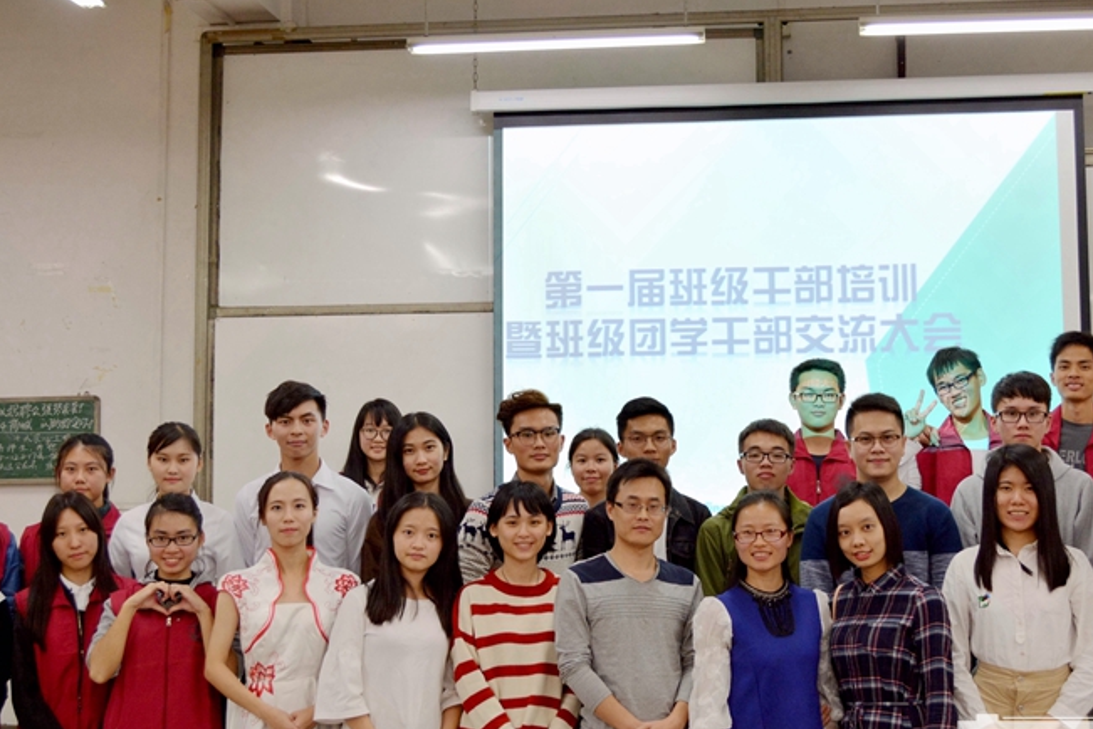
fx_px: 1427
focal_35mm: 47
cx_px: 566
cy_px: 362
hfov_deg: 41.9
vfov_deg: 28.6
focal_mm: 24
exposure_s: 1/60
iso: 320
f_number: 4
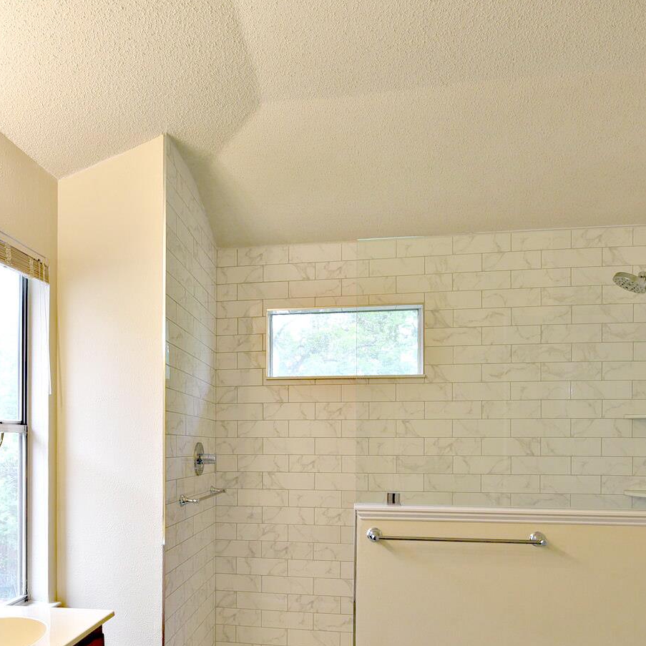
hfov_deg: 58.4
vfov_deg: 57.3
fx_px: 570
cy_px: 450
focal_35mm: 27
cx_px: 245
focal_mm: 14
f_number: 4
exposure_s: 1/60
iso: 400
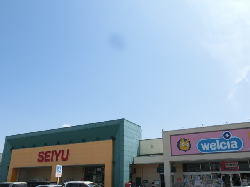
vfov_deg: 46.8
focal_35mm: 30
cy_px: 94
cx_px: 125
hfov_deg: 60.0
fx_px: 217
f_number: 3.5
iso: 80
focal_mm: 5.36
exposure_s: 1/1000
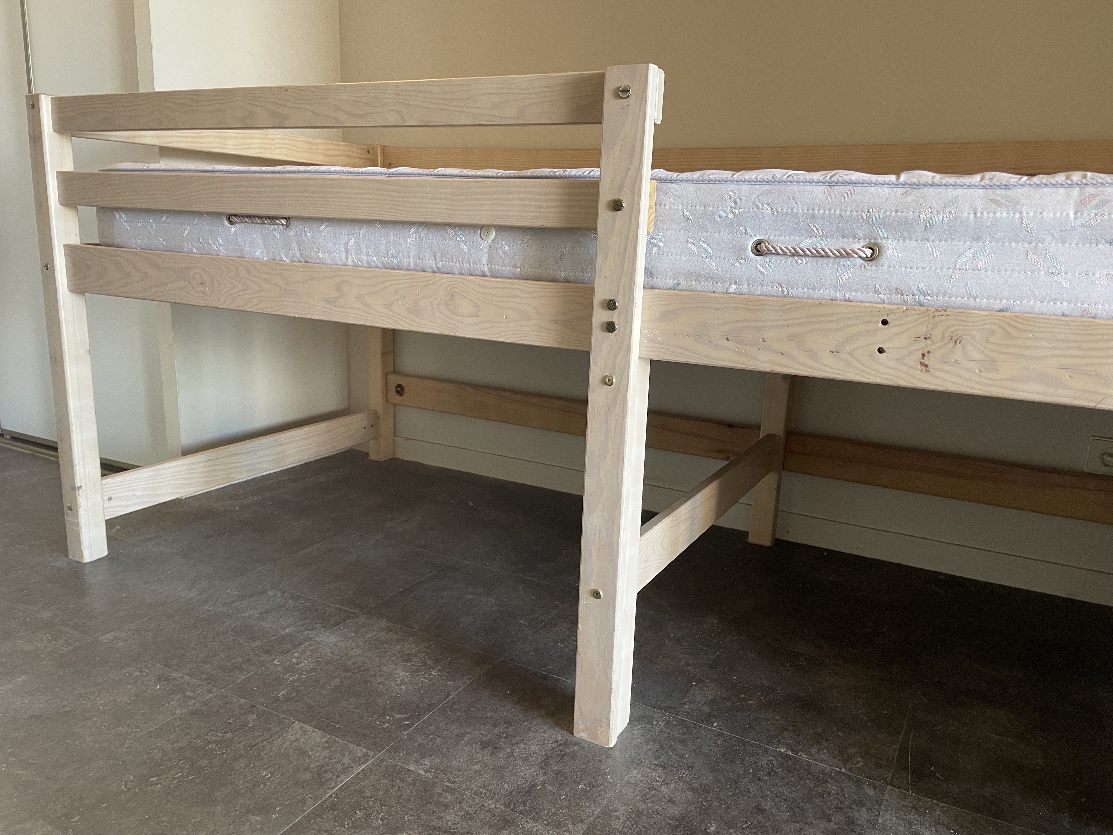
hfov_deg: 67.3
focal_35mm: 26
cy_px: 418
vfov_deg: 53.1
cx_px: 556
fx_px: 836
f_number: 1.6
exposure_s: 1/50
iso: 125
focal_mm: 4.2
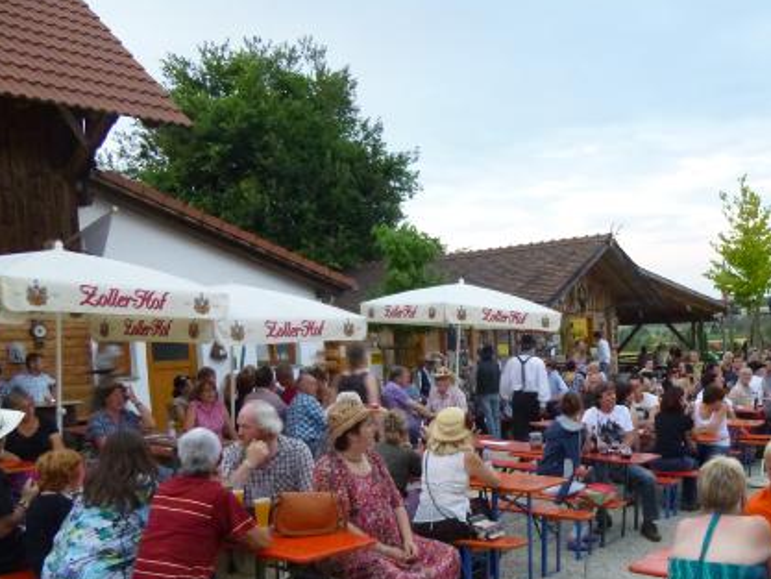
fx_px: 802
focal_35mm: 36
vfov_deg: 39.1
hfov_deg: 50.1
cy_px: 396
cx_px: 536
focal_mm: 4.5
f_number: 3.1
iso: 400
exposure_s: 1/13
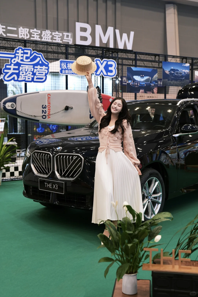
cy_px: 148
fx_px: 412
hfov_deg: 27.0
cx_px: 99
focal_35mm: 50
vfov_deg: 39.6
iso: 800
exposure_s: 1/50
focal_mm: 50
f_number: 3.5
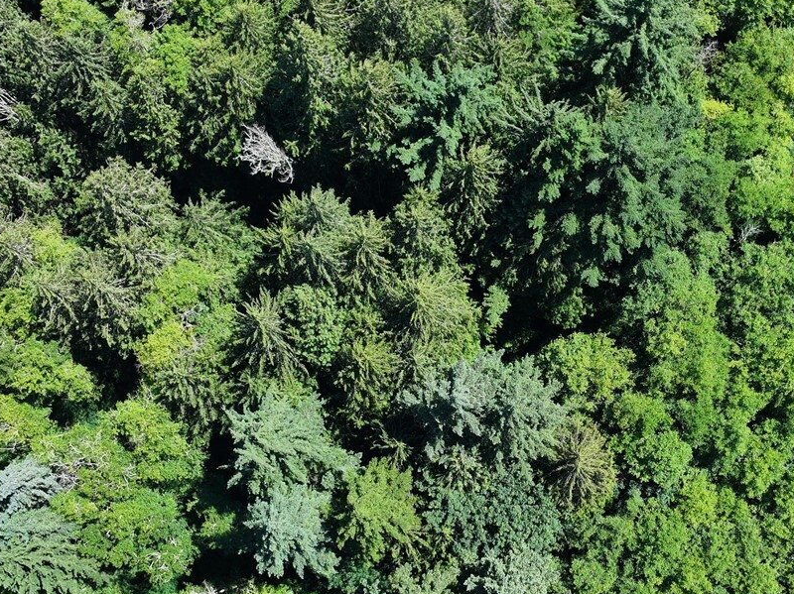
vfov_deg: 30.2
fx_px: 1100
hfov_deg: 39.2
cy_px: 342
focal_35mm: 48
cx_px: 529
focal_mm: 12.29
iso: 100
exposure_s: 1/1000
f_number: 2.8
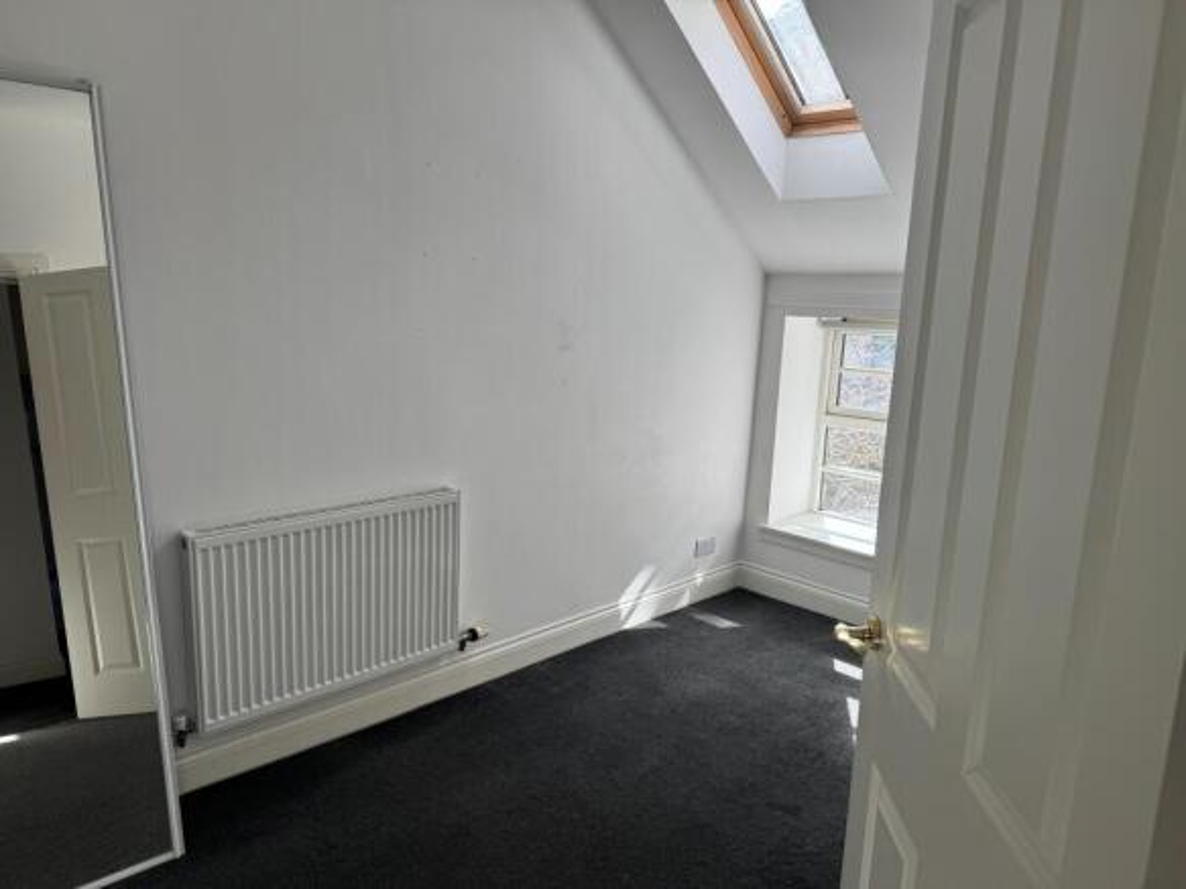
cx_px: 593
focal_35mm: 24
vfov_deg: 56.8
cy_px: 444
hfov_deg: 71.6
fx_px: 822
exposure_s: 1/664
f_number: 1.78
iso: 80
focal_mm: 6.76
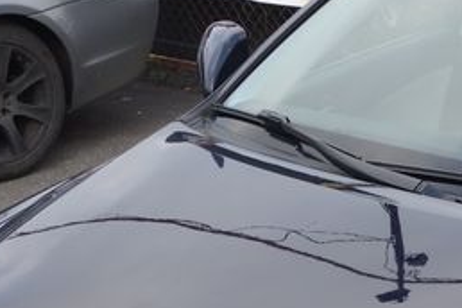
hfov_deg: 18.1
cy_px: 388
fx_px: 1424
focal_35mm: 111
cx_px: 439
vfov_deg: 12.0
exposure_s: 1/125
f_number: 5.6
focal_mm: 10.4
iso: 125
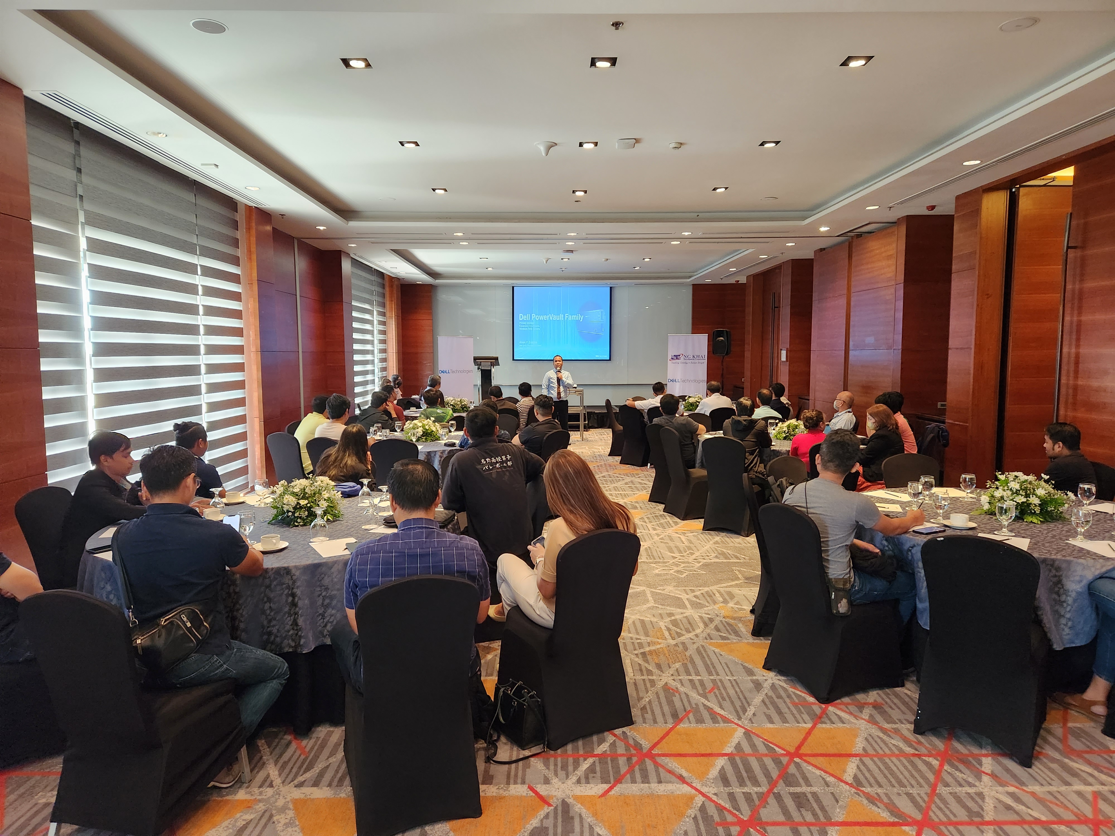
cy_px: 418
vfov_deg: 58.9
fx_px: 741
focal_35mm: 23
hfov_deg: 73.9
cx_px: 558
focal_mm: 5.4
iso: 800
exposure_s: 1/120
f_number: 1.8
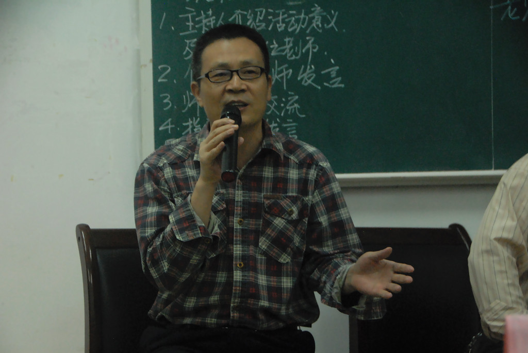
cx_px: 264
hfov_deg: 21.9
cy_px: 176
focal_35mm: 93
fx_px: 1365
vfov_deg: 14.7
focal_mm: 62
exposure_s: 1/30
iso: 1600
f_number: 4.8
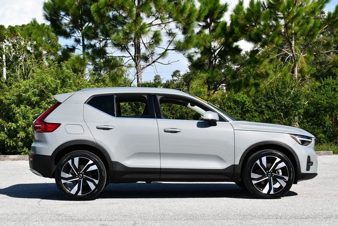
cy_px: 113
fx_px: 639
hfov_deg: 29.6
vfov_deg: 20.1
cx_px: 169
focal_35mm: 68
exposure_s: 1/320
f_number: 9
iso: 100
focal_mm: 34
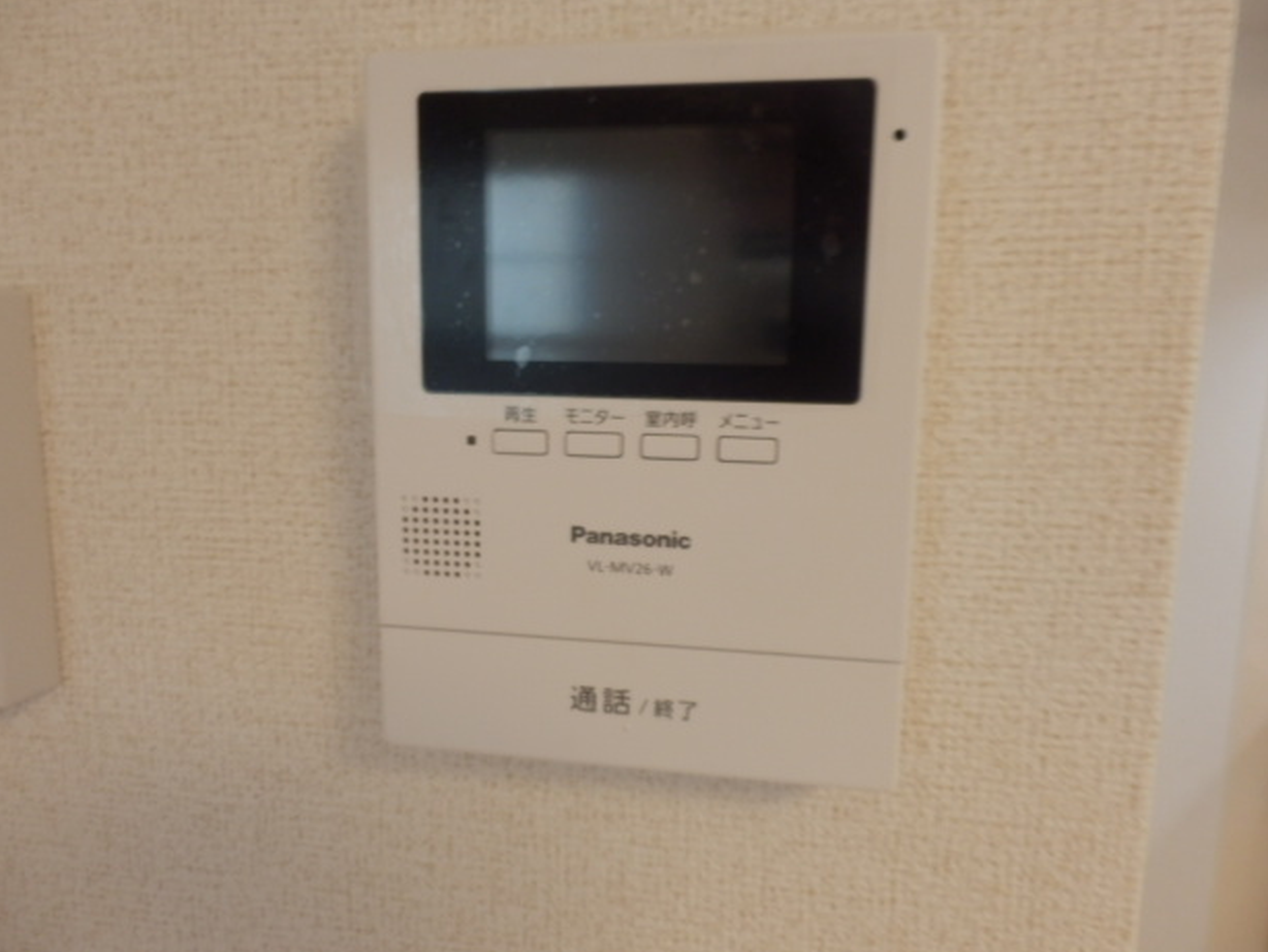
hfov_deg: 69.4
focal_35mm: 25
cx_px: 620
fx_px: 916
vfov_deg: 54.9
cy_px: 471
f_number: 3
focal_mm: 4.2
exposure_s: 1/30
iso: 160
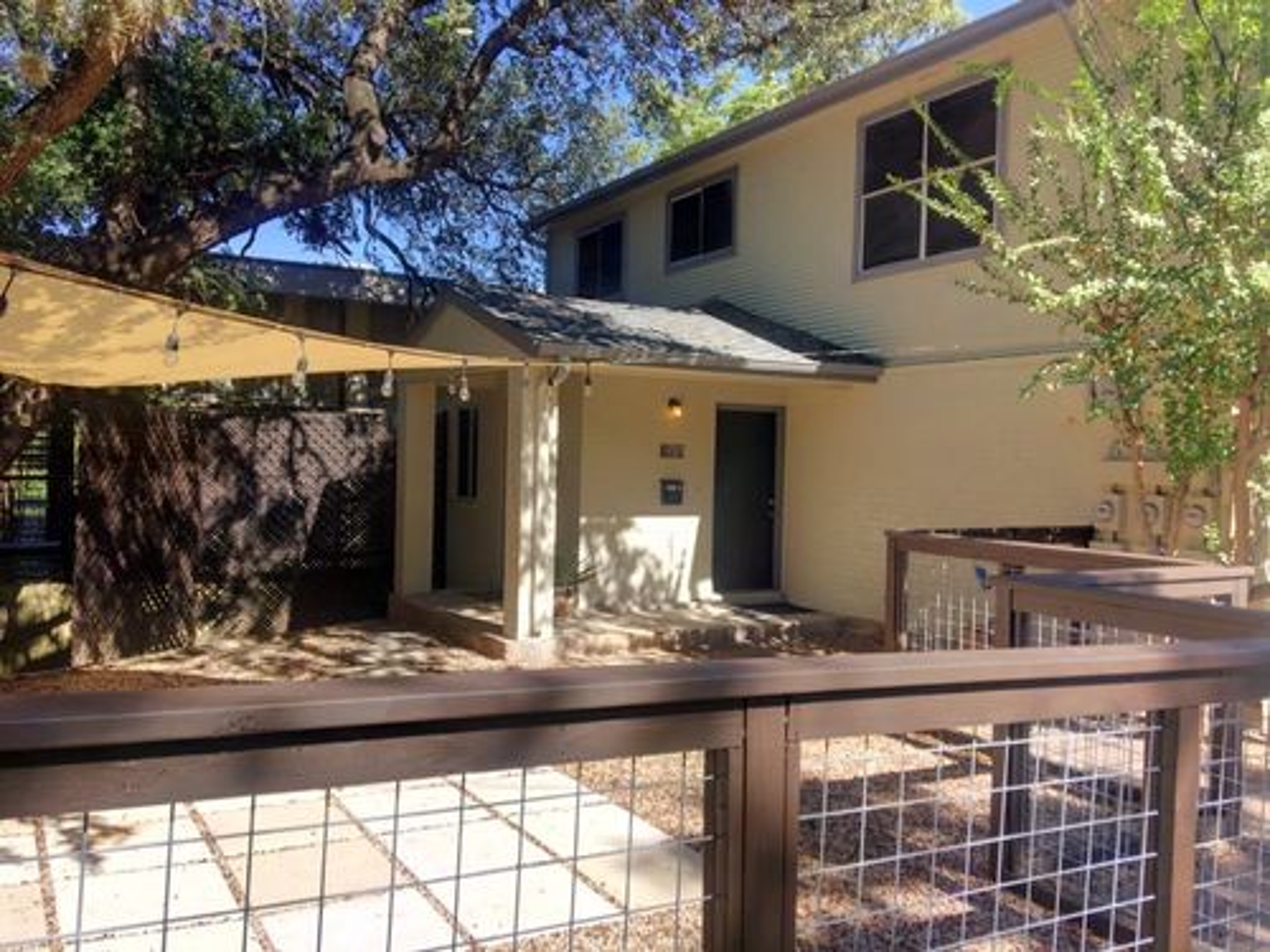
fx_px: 1064
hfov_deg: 61.7
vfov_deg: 48.2
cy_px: 476
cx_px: 635
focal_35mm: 29
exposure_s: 1/693
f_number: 2.2
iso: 25
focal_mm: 4.15
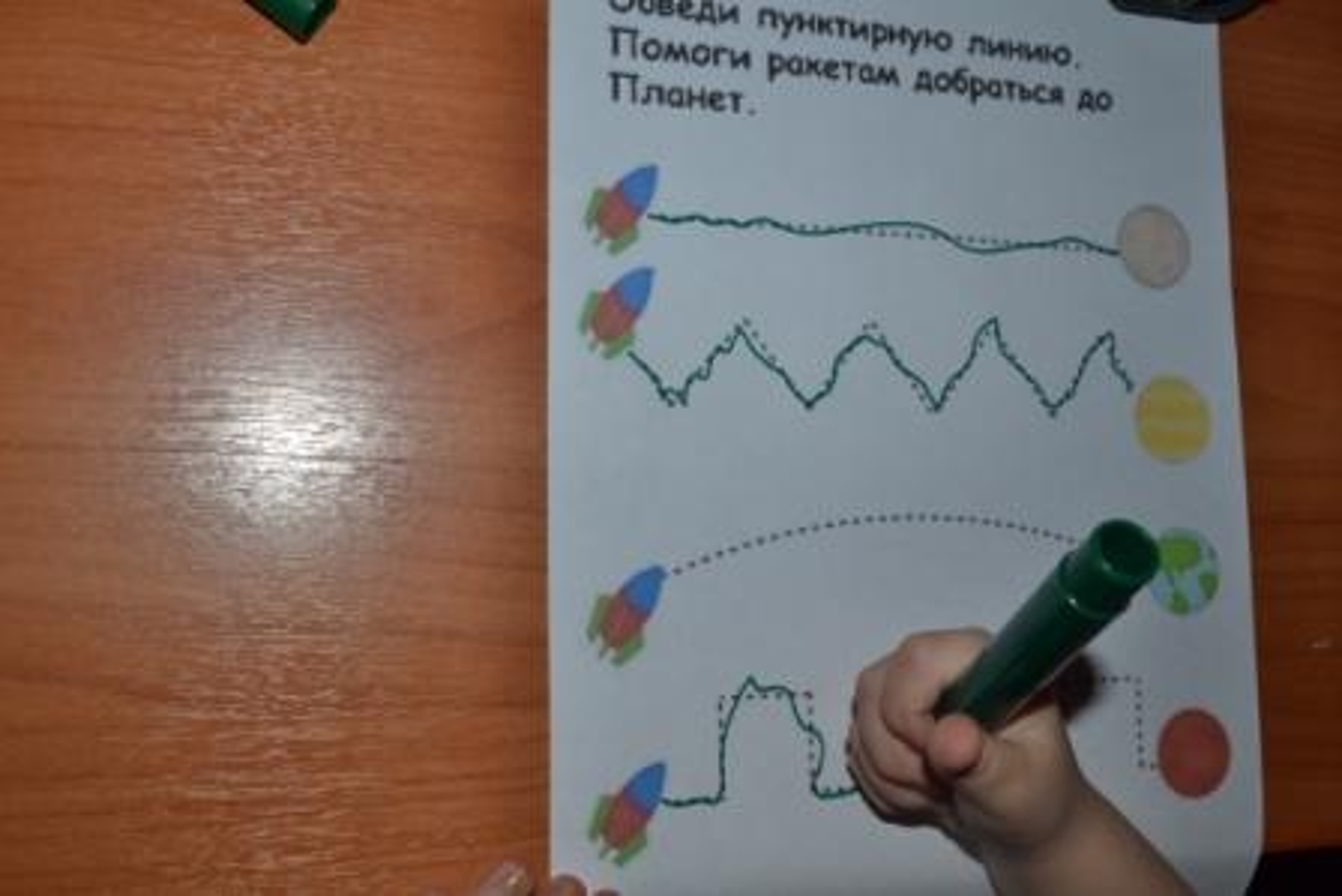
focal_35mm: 33
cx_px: 671
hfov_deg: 57.2
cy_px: 448
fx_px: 1230
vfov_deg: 40.0
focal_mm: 22
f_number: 8
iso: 100
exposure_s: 1/60
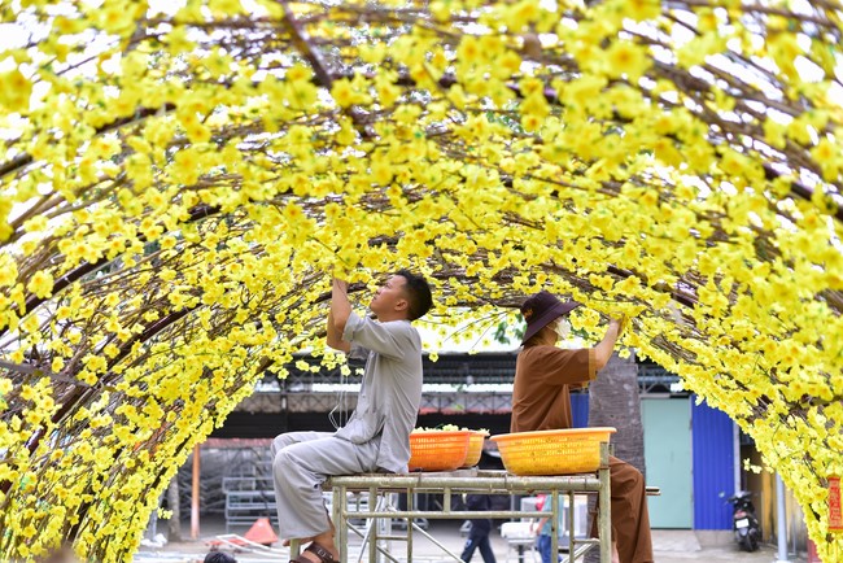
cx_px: 422
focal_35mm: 50
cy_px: 282
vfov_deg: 27.0
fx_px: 1171
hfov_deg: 39.6
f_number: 2.5
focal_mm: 50
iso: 100
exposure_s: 1/250
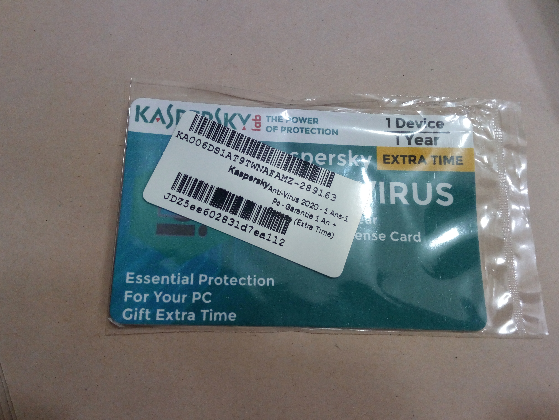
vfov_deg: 49.7
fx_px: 452
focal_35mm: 28
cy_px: 215
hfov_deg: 63.4
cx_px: 282
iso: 266
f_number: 2
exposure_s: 1/50
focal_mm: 3.5
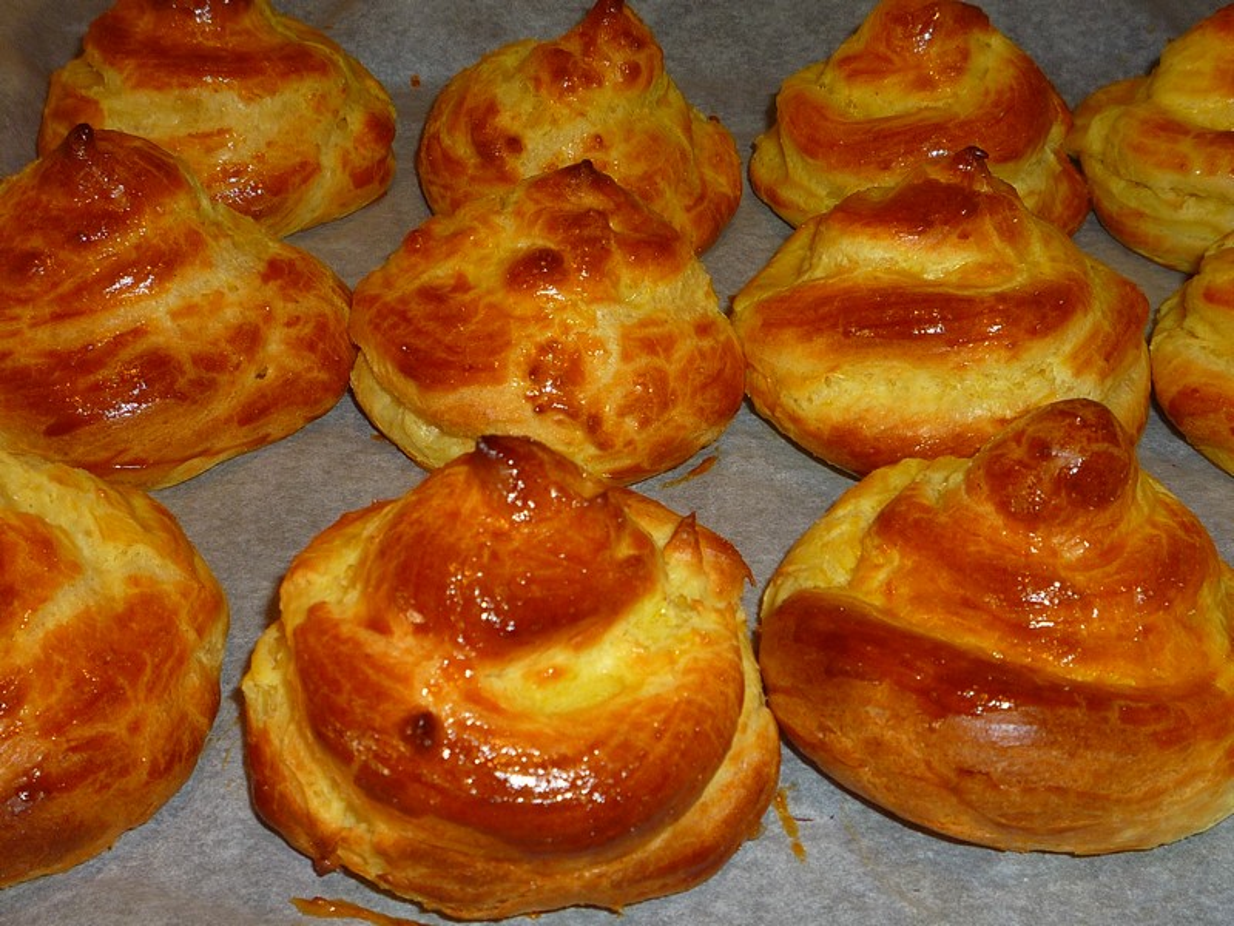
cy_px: 463
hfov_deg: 40.4
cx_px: 617
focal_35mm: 47
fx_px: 1675
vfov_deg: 30.9
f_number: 4
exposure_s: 1/30
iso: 100
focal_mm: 5.8
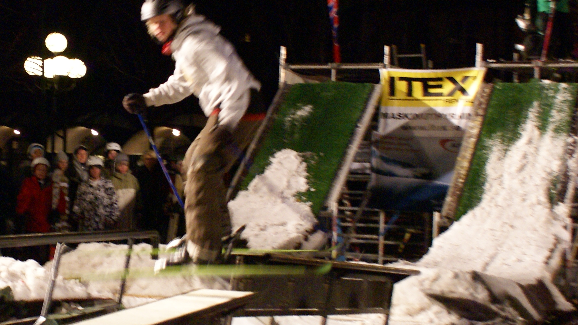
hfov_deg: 23.3
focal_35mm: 89
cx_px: 61
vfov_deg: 13.6
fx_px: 1364
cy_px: 156
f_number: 4.5
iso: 800
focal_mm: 26
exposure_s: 1/40
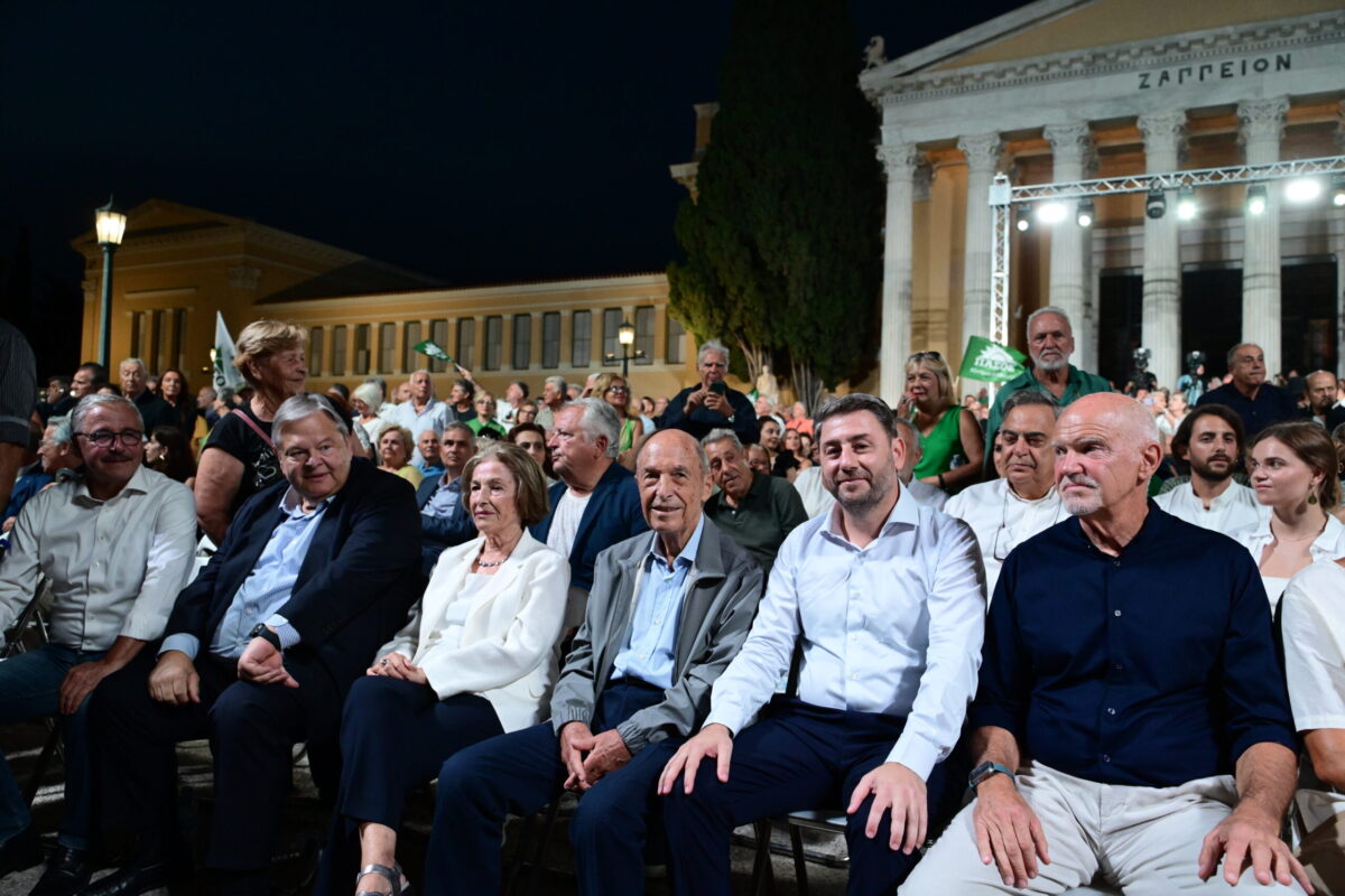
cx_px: 672
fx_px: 1046
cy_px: 448
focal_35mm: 28
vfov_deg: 46.4
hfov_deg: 65.5
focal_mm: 28
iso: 5000
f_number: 5
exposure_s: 1/320
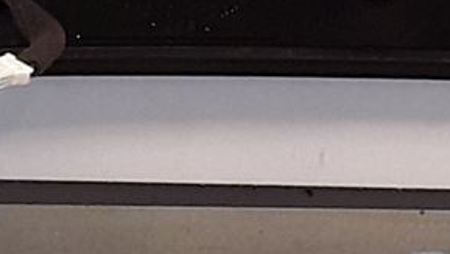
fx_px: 2579
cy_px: -142
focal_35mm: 216
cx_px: 332
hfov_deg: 10.0
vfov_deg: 5.6
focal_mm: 2.91
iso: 40
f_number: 1.9
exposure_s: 1/100
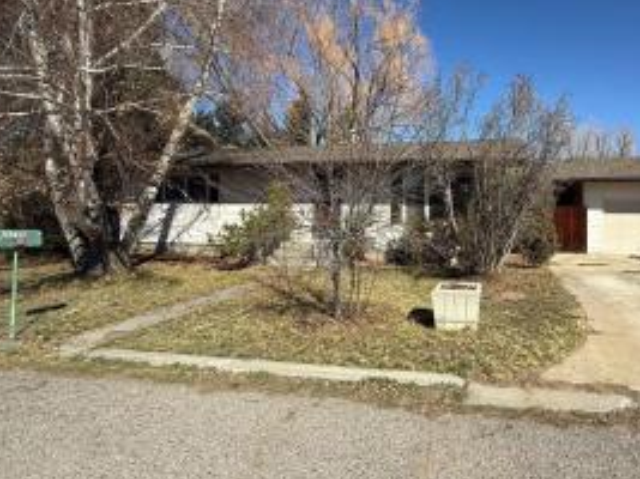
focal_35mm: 21
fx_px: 388
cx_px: 441
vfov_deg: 63.1
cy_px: 204
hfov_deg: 75.8
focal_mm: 2.22
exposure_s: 1/1961
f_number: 2.2
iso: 50
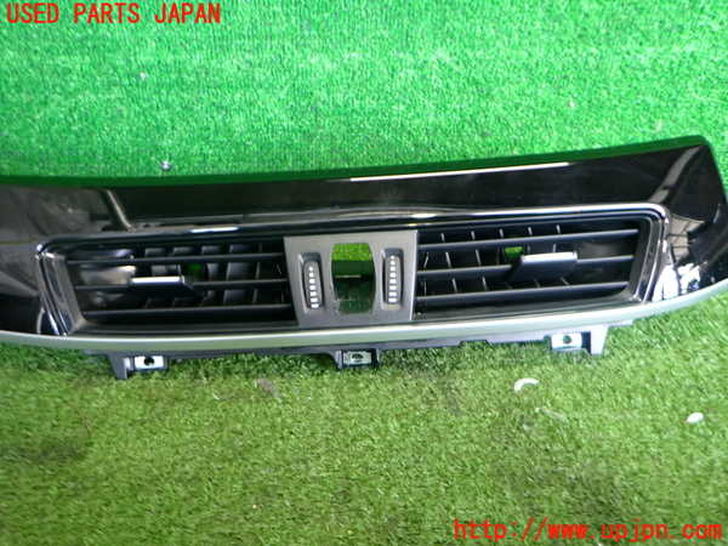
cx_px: 364
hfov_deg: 69.4
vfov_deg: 54.9
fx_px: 526
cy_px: 273
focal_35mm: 25
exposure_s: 1/30
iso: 250
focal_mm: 4.5
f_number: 2
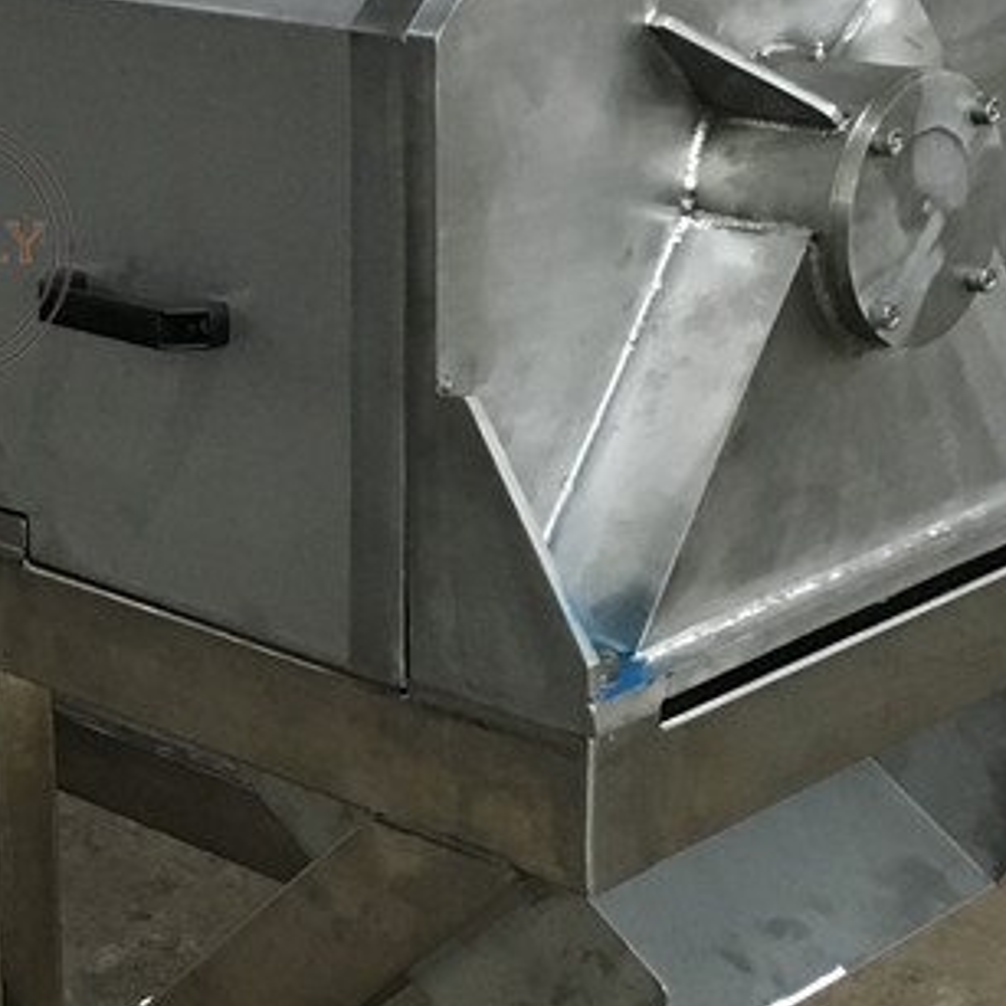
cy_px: 246
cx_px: -62
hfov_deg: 18.8
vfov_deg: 19.4
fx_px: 2926
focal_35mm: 89
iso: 250
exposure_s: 1/33
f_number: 2.2
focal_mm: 4.15
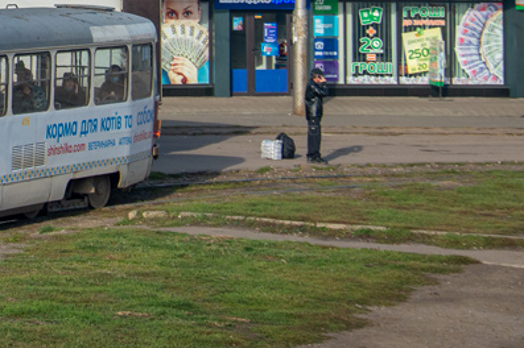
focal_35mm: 189
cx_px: -207
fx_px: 2749
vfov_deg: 7.1
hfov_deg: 10.6
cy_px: -187
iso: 200
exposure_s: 1/640
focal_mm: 40
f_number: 7.1
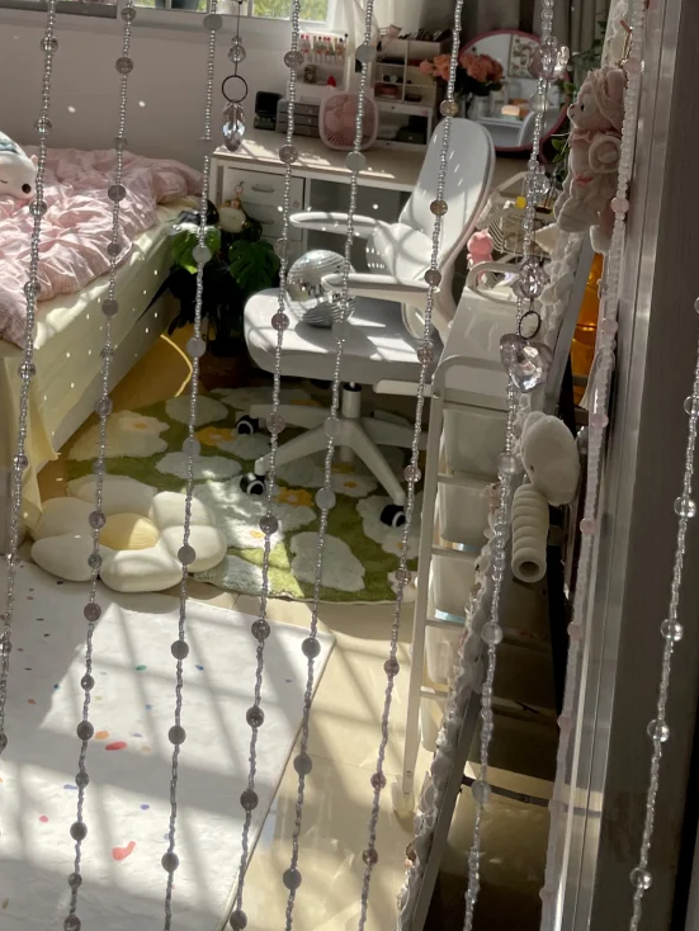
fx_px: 1372
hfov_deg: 27.9
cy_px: 37
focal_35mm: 51
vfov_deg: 34.6
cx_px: 133
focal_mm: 4.2
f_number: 1.6
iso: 32
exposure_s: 1/1125
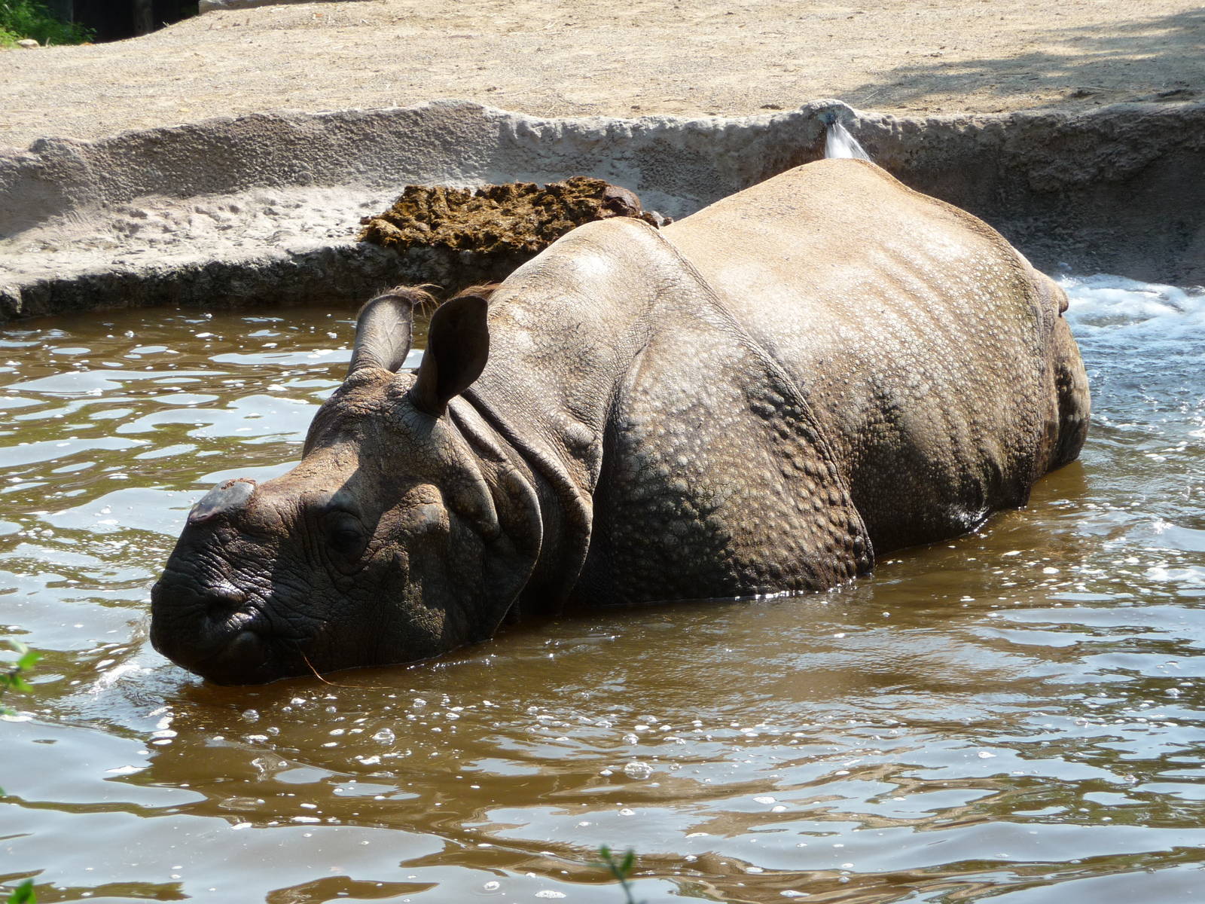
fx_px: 5500
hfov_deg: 12.5
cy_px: 452
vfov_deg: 9.4
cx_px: 602
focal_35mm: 158
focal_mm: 27.1
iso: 100
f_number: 4.8
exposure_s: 1/250
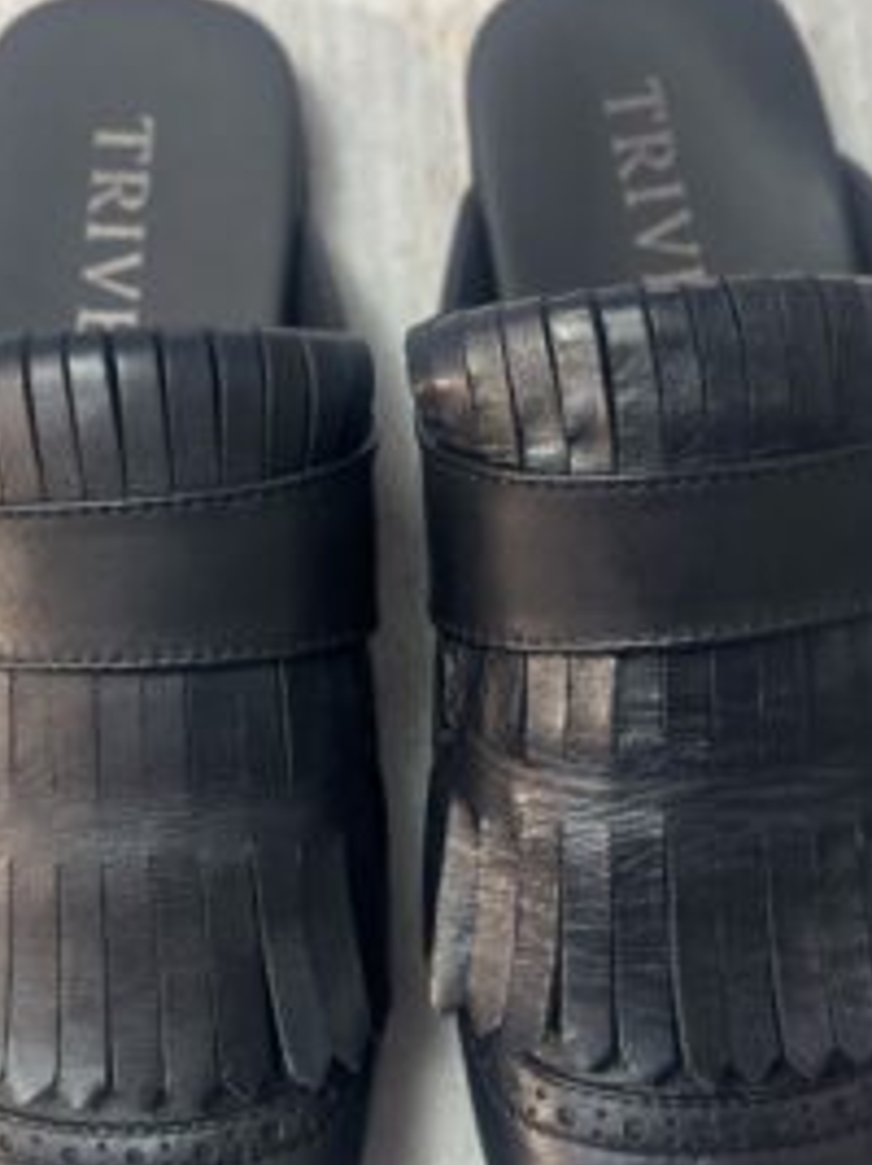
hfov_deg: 36.8
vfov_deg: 47.6
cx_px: 427
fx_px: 1311
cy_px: 694
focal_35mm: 39
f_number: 1.6
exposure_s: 1/50
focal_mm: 5.1
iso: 100
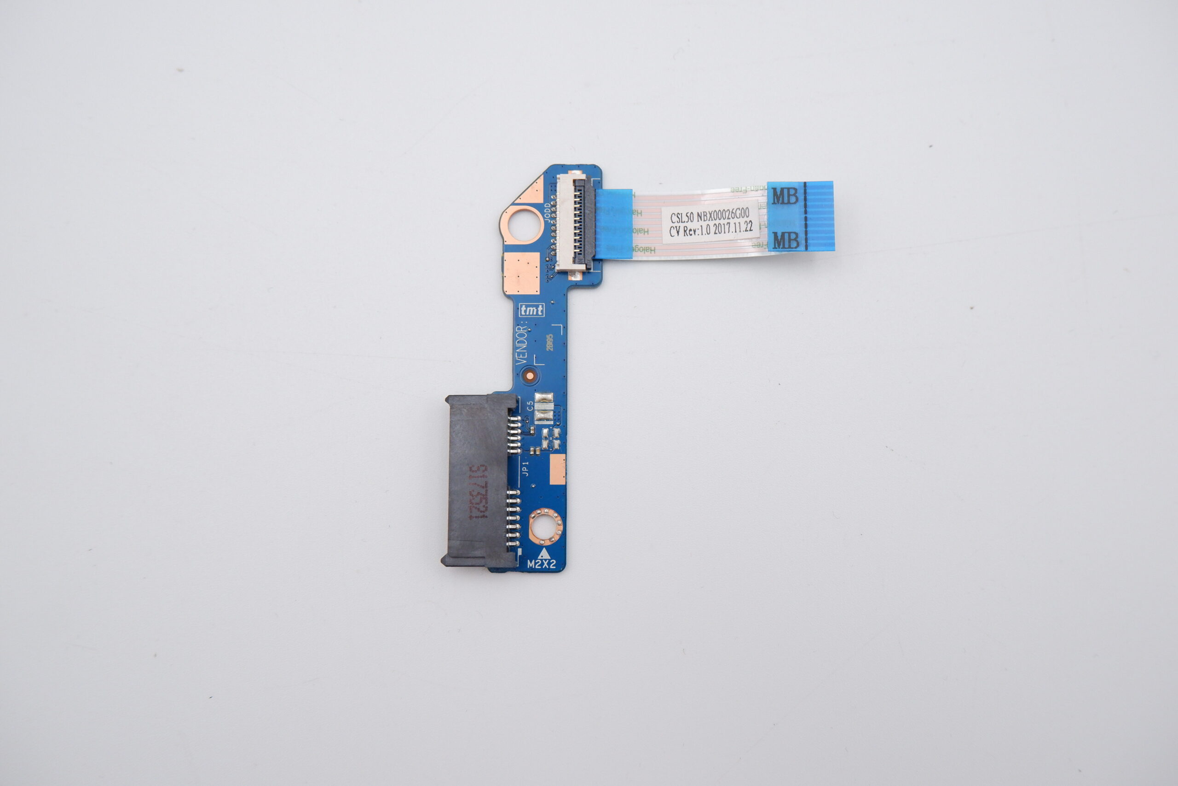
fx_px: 982
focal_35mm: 30
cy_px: 393
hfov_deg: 61.9
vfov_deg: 43.6
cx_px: 589
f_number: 5.6
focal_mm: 20.9
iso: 1250
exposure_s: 1/480
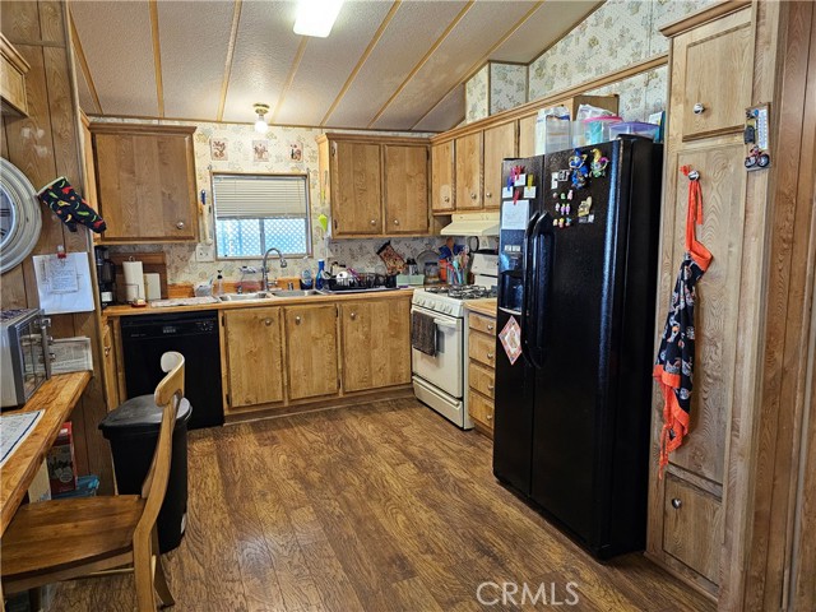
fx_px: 542
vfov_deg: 58.9
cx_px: 408
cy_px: 306
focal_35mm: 23
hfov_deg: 73.9
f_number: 1.7
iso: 640
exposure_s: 1/120
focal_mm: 6.3
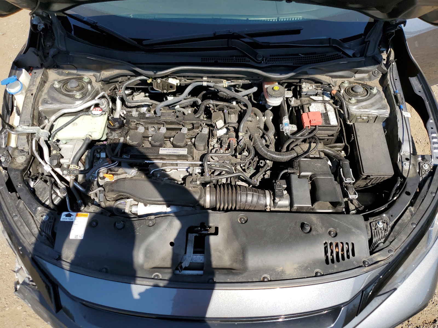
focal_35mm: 26
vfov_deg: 53.1
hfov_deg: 67.3
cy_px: 164
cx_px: 219
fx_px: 329
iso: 50
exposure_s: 1/2000
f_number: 1.5
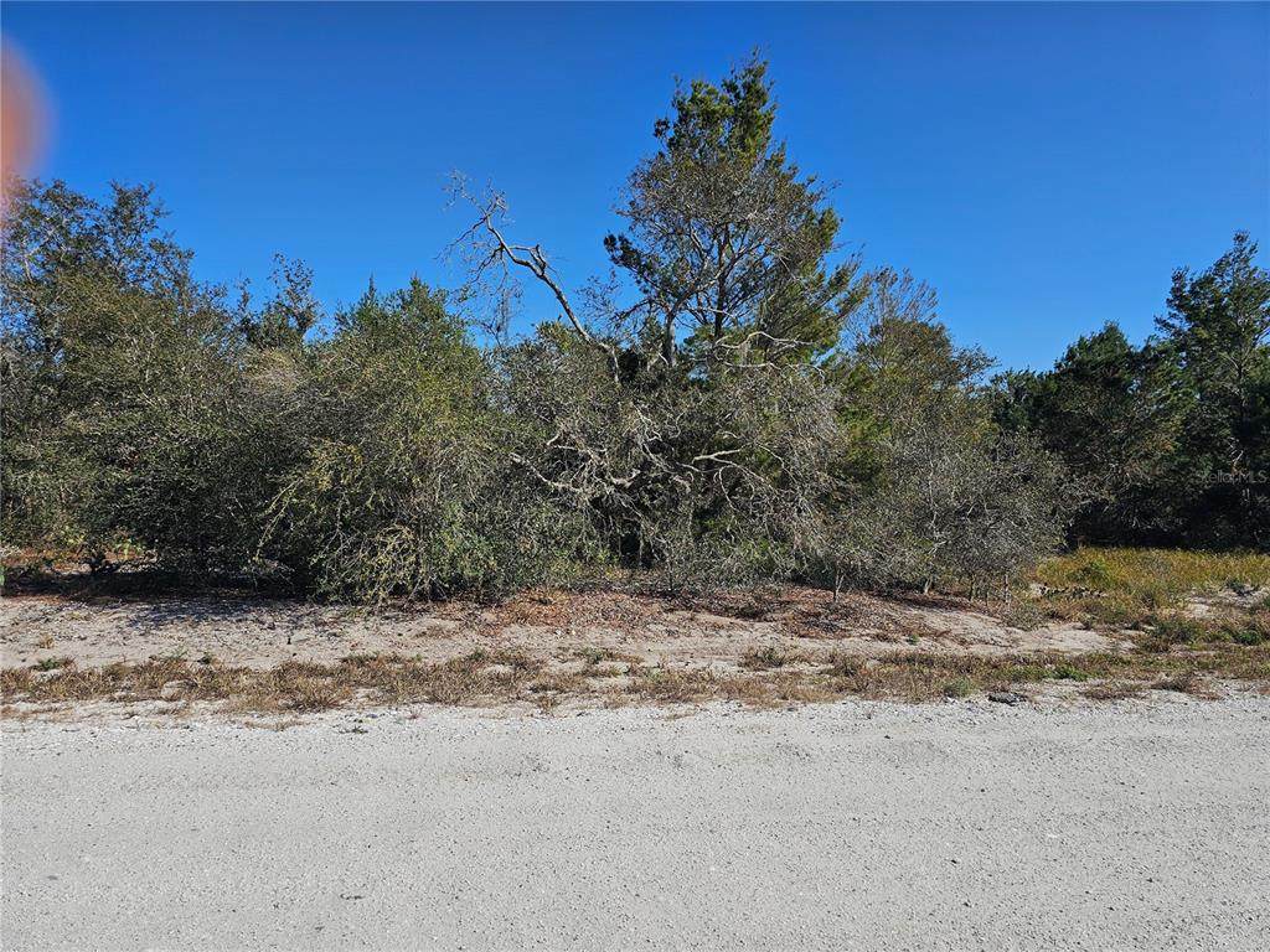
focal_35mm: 23
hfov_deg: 73.9
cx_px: 635
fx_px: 844
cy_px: 476
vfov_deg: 58.9
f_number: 1.7
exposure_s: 1/1307
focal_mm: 6.3
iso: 10
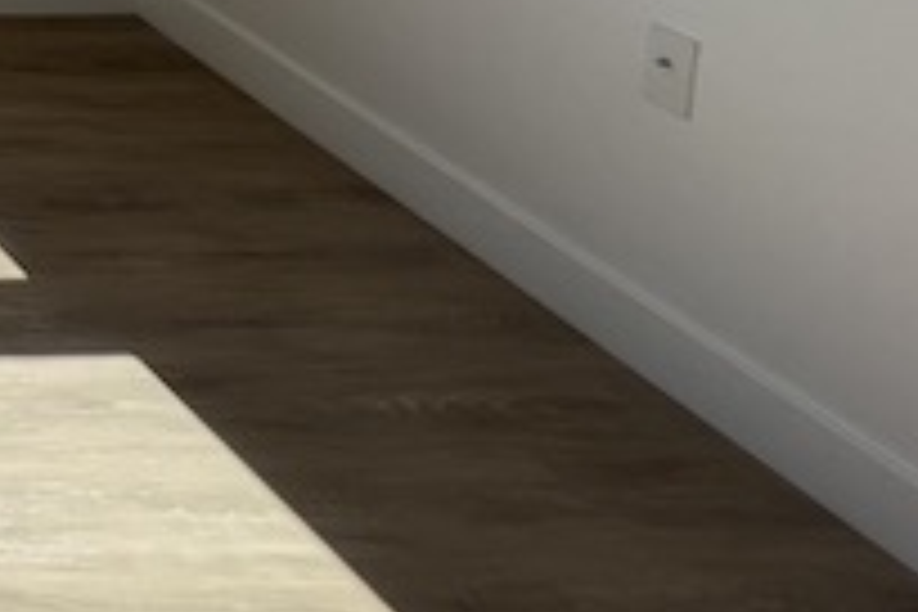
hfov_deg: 22.7
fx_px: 1351
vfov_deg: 20.6
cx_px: -702
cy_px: -378
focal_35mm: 53
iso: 32
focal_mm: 1.57
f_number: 1.8
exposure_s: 1/523
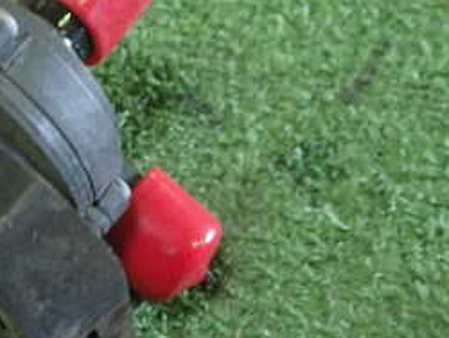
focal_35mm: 72
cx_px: -13
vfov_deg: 20.5
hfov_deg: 25.5
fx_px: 935
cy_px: 144
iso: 400
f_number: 2.3
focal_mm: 5.4
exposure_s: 1/30
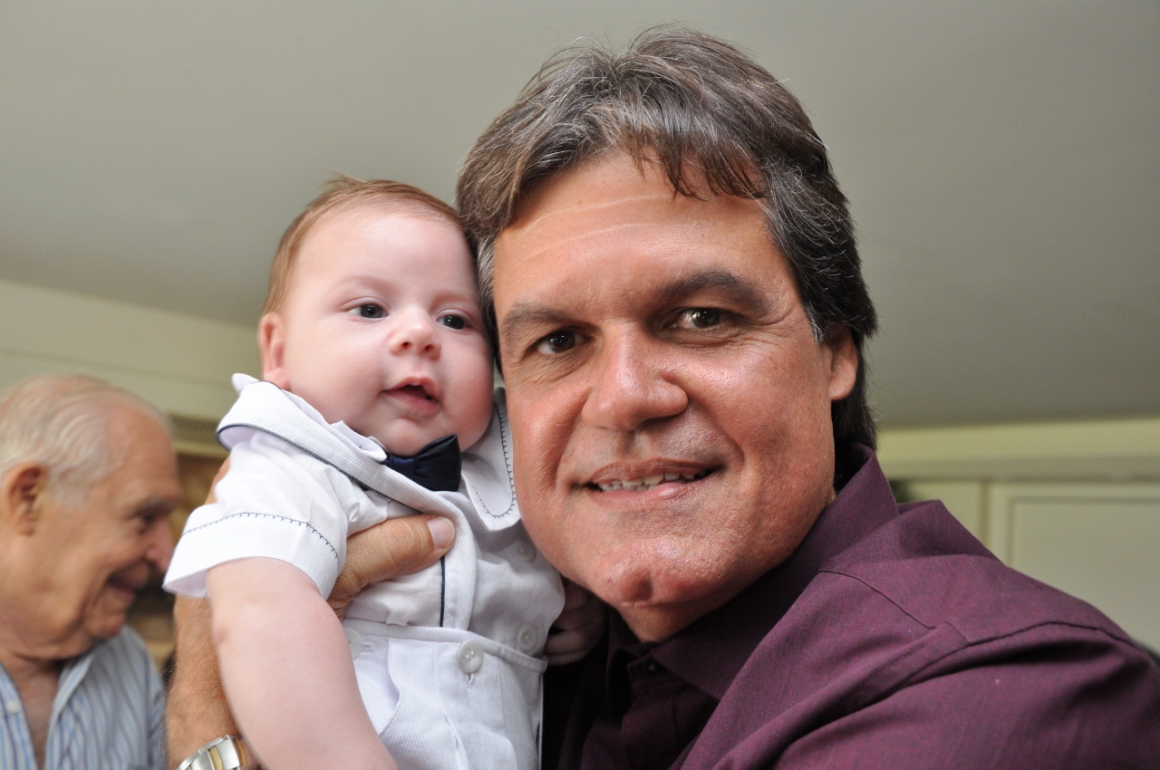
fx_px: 1255
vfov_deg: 34.1
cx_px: 580
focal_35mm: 39
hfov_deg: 49.6
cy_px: 385
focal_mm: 26
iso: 640
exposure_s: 1/50
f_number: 5.6
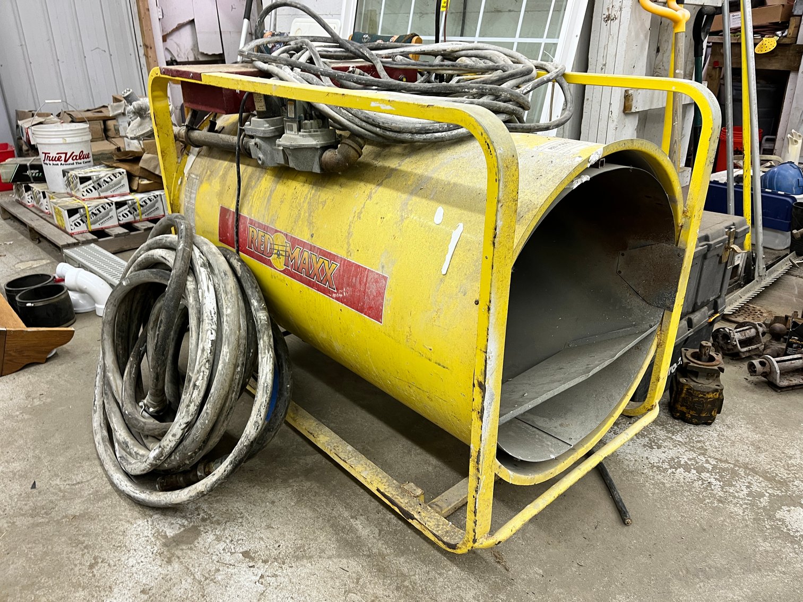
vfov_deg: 53.1
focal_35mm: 26
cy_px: 301
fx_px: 603
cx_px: 402
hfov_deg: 67.3
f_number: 1.6
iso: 100
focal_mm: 5.1
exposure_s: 1/60
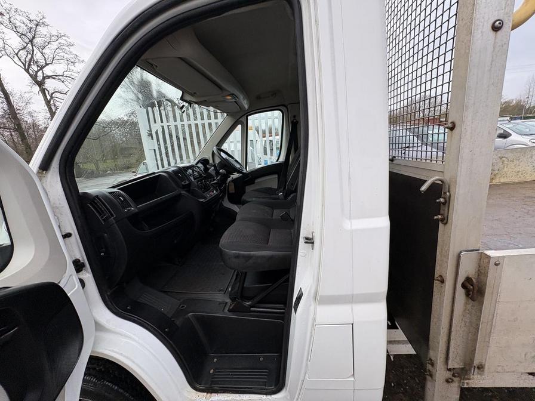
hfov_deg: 102.1
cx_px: 268
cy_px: 200
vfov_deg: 85.7
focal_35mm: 14
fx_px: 216
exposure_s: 1/122
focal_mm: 2.22
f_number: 2.2
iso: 40
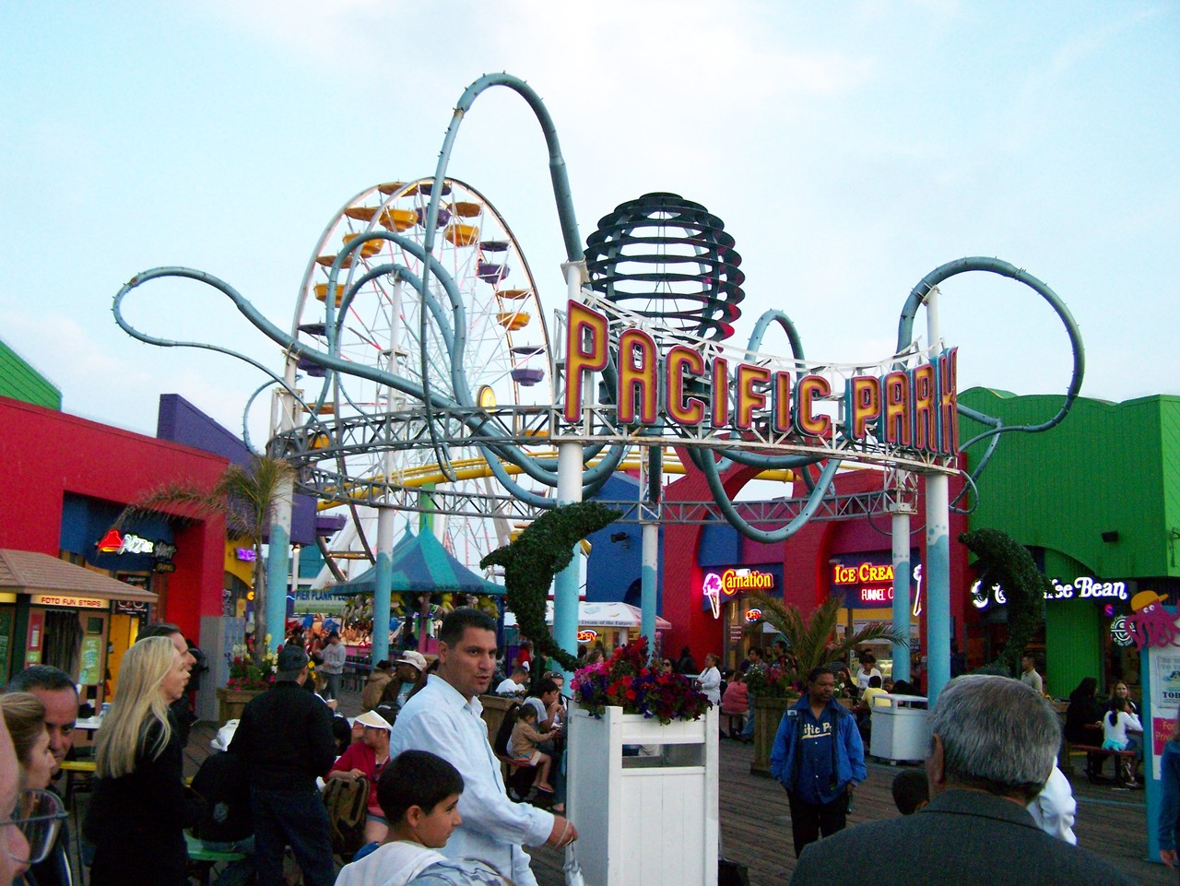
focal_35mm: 38
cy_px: 443
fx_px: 1296
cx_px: 590
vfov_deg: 37.7
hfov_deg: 49.0
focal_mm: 6.3
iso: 400
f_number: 2.8
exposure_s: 1/200
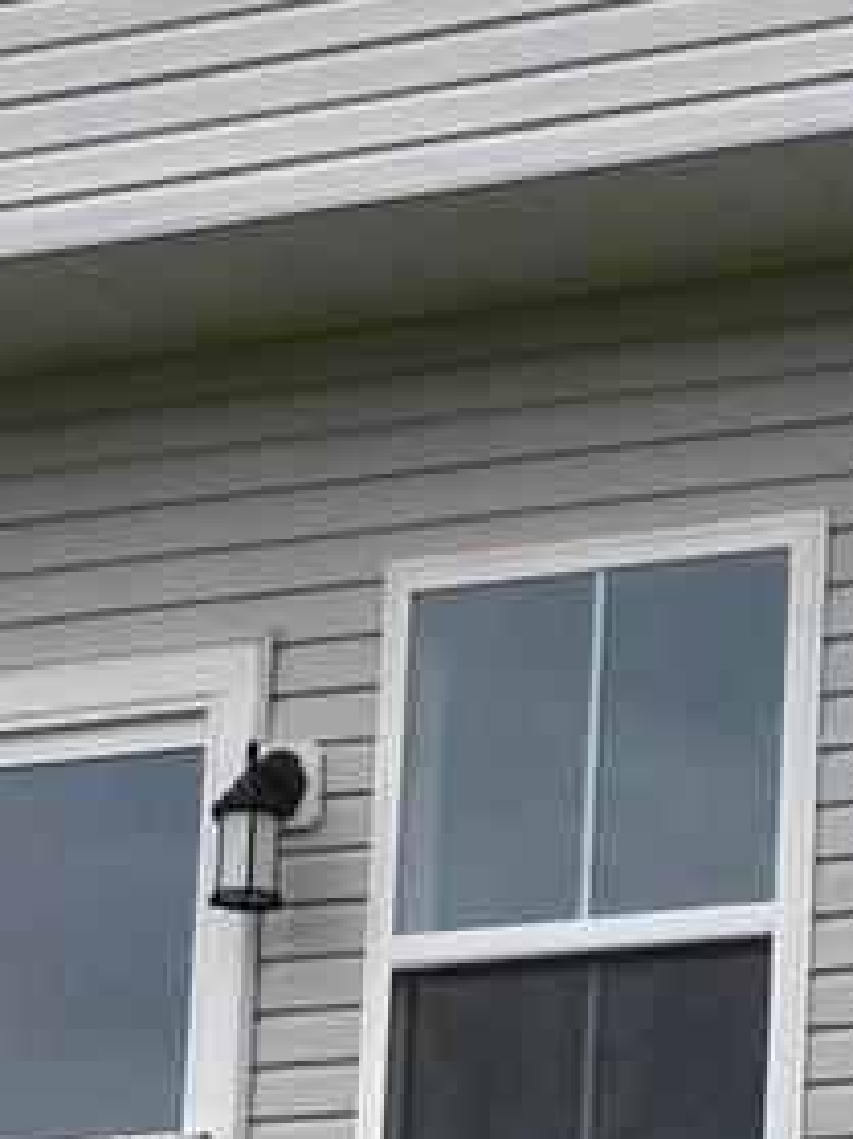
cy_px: 1453
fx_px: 7058
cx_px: -65
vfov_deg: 9.1
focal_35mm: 215
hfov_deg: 6.9
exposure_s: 1/400
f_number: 10
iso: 200
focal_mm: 27
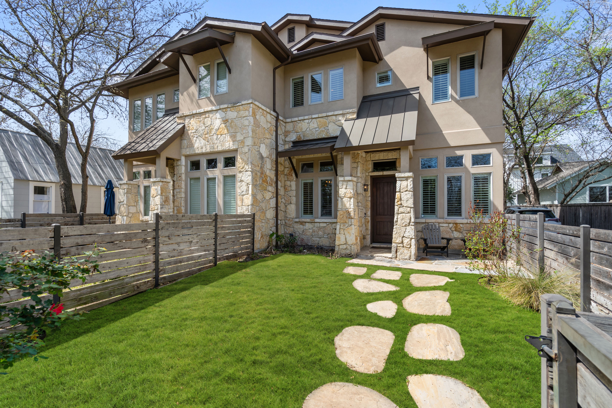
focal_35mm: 16
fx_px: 272
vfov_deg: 73.7
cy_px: 204
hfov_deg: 96.7
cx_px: 306
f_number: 9
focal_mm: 16
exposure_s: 1/125
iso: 100
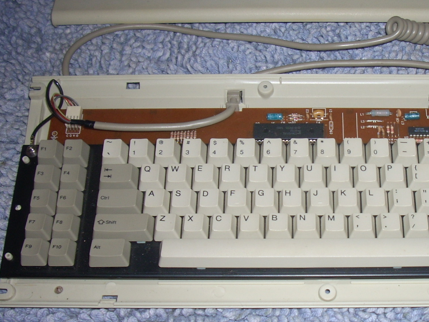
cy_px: 182
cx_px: 312
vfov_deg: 24.8
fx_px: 731
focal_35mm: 59
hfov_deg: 32.2
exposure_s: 1/60
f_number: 2.8
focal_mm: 6.2
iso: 64
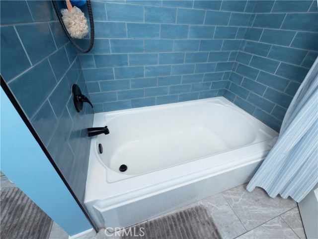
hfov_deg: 98.2
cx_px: 159
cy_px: 120
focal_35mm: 15
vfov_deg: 81.7
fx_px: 138
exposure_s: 1/8
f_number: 8
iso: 160
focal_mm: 7
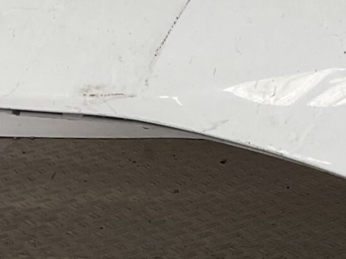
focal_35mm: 137
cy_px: 302
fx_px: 1369
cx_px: 292
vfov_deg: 10.7
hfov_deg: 14.3
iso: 32
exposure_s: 1/100
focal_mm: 3
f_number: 1.8
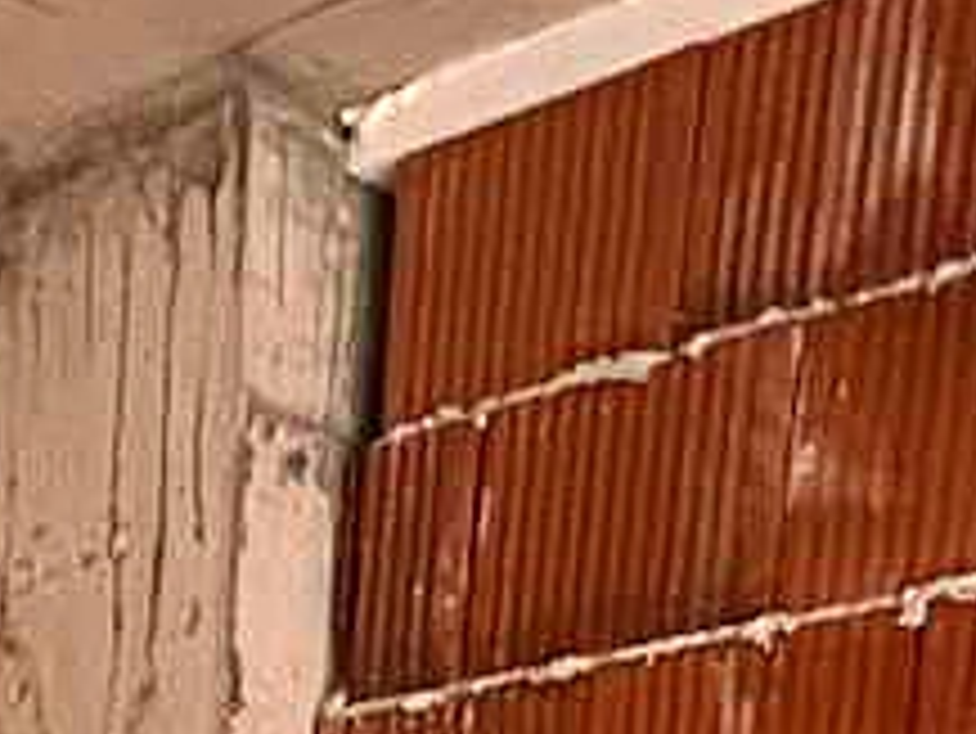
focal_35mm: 90
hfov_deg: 20.8
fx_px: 2539
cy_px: 2083
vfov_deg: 11.4
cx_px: -81
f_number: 1.8
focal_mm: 1.57
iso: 500
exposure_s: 1/60
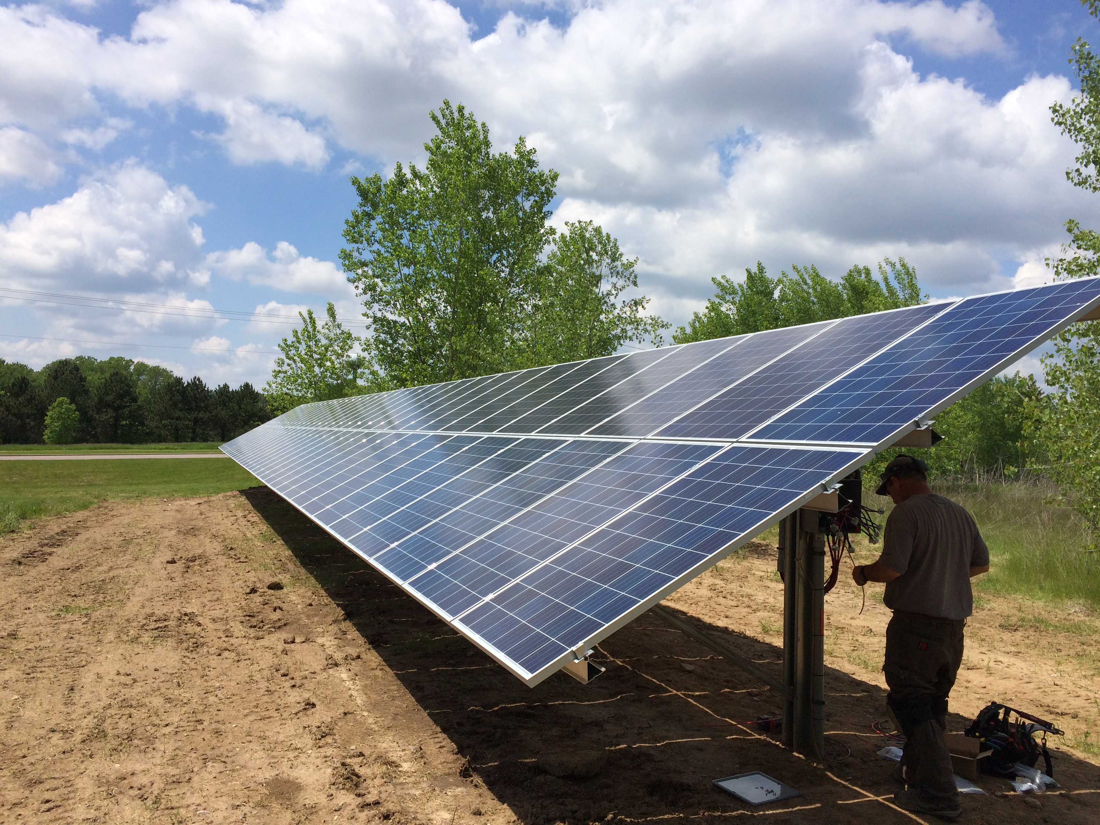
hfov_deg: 61.7
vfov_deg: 48.2
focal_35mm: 29
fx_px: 922
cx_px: 550
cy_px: 412
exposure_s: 1/3731
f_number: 2.2
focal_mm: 4.15
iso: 32
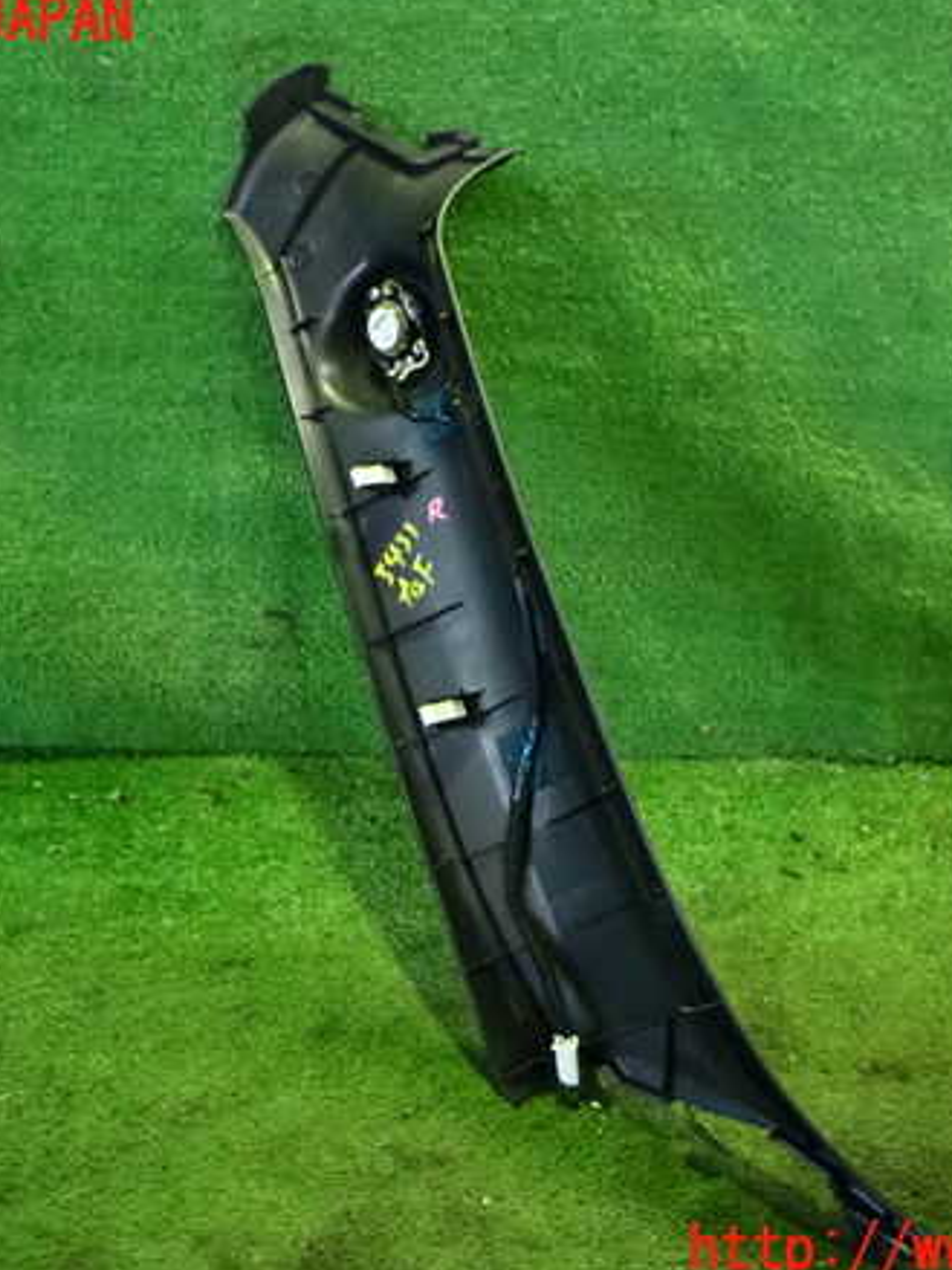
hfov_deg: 35.1
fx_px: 1504
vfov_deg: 45.8
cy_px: 636
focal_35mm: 41
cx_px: 475
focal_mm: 5.4
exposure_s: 1/60
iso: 1600
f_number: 2.3
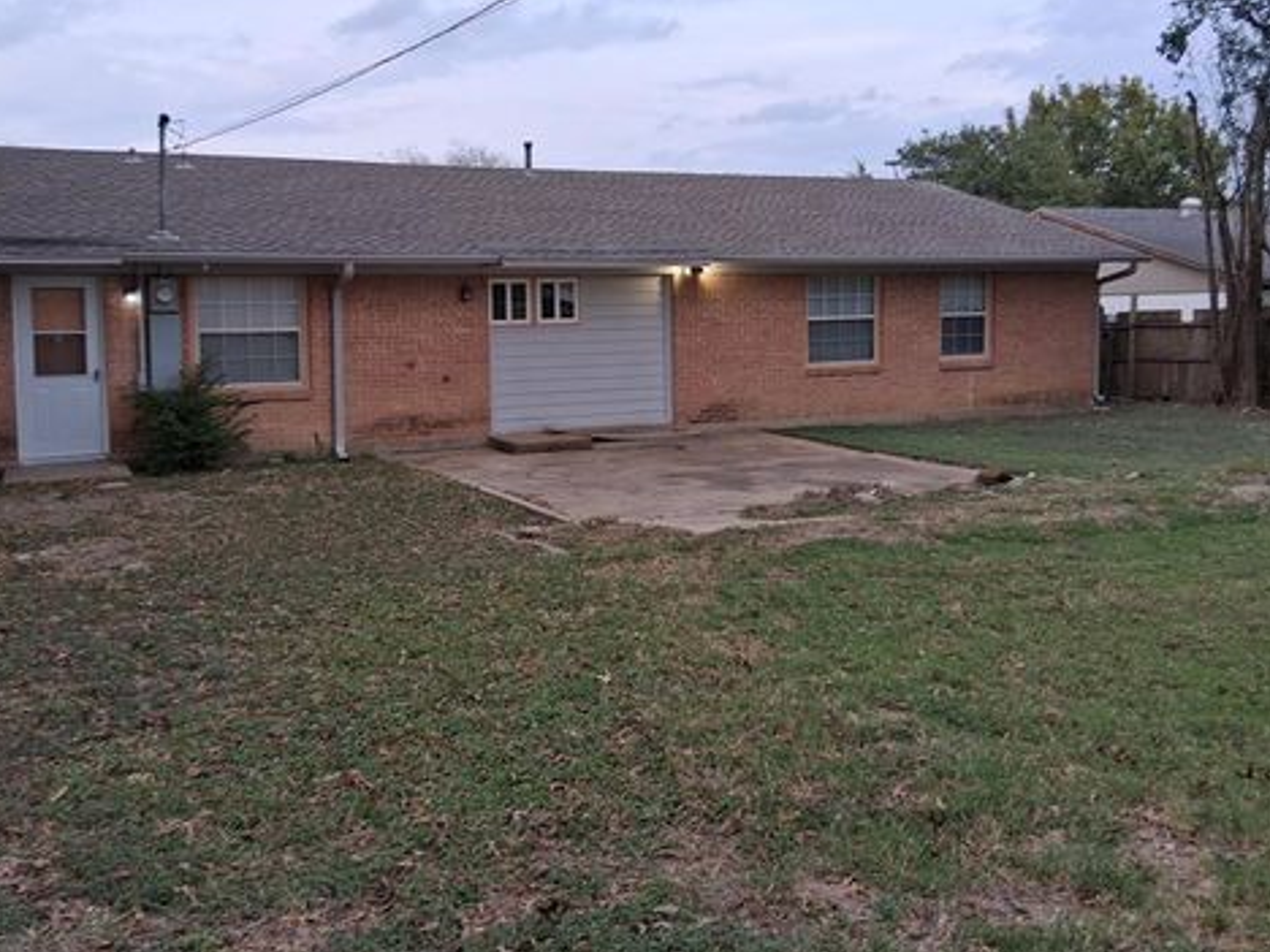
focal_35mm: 33
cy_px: 403
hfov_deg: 55.3
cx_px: 573
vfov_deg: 42.8
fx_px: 1211
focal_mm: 3.98
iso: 25
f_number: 1.8
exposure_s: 1/100
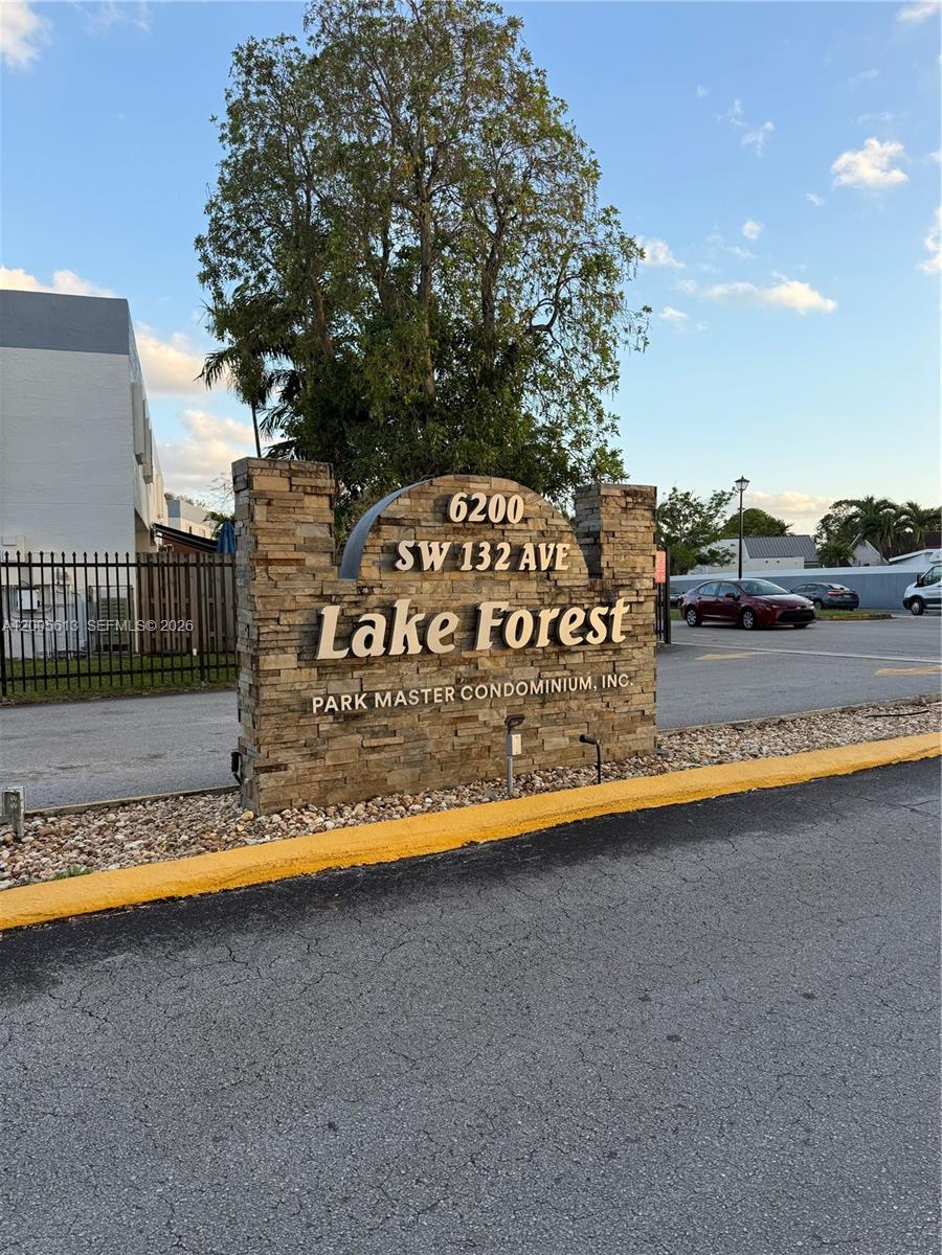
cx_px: 471
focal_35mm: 24
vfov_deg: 71.6
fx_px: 871
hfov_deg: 56.8
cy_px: 628
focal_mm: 6.76
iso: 80
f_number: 1.78
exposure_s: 1/643
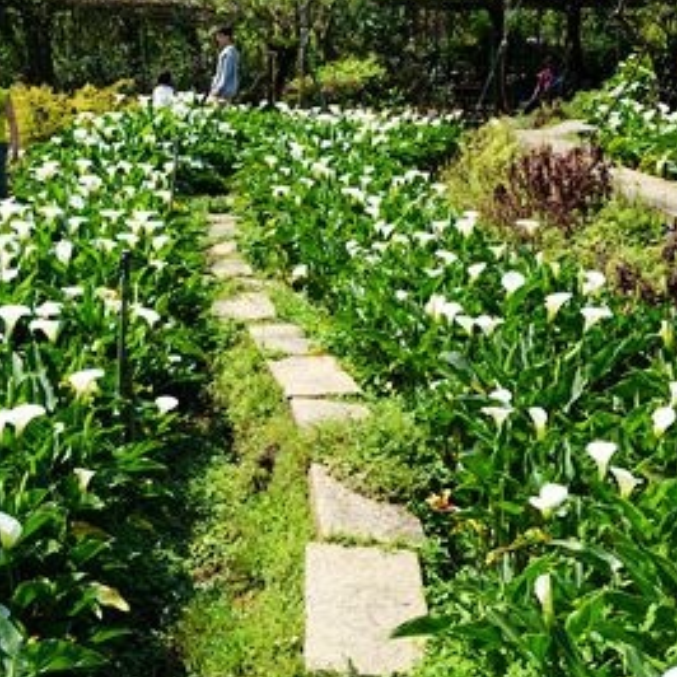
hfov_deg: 32.7
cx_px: 288
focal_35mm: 52
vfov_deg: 32.8
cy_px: 352
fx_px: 1151
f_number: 5.6
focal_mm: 9.12
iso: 125
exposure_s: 1/320
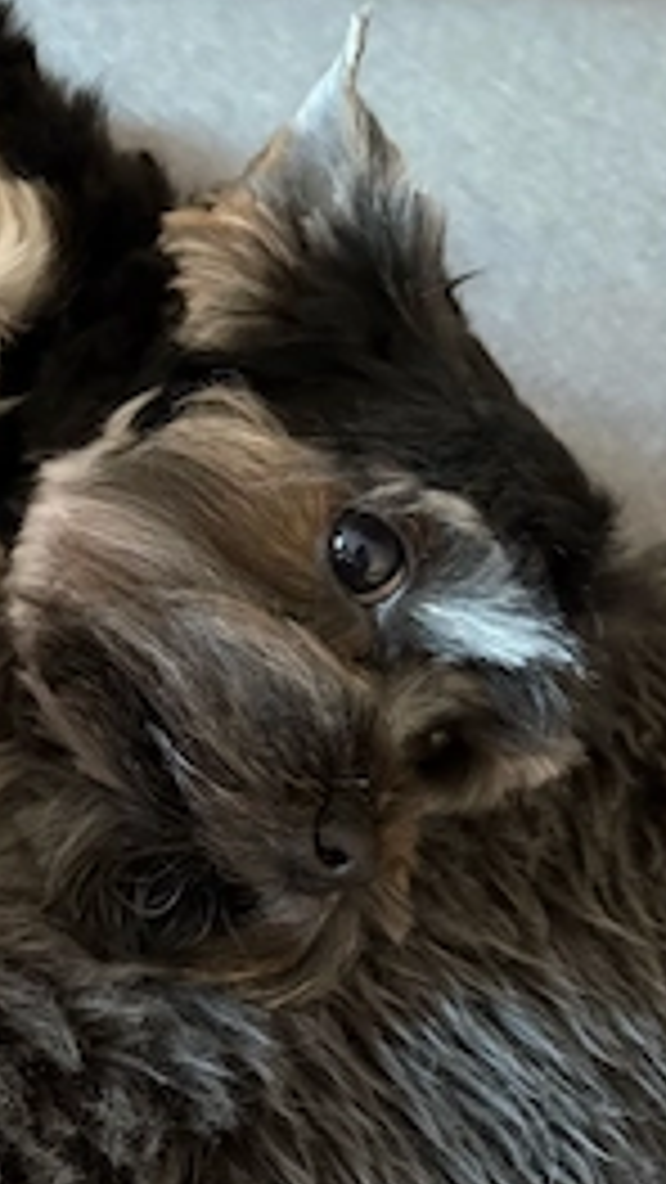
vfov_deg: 47.4
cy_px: 585
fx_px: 1350
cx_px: 76
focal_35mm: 43
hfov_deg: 26.8
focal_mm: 5.96
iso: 1000
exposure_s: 1/30
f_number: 1.6
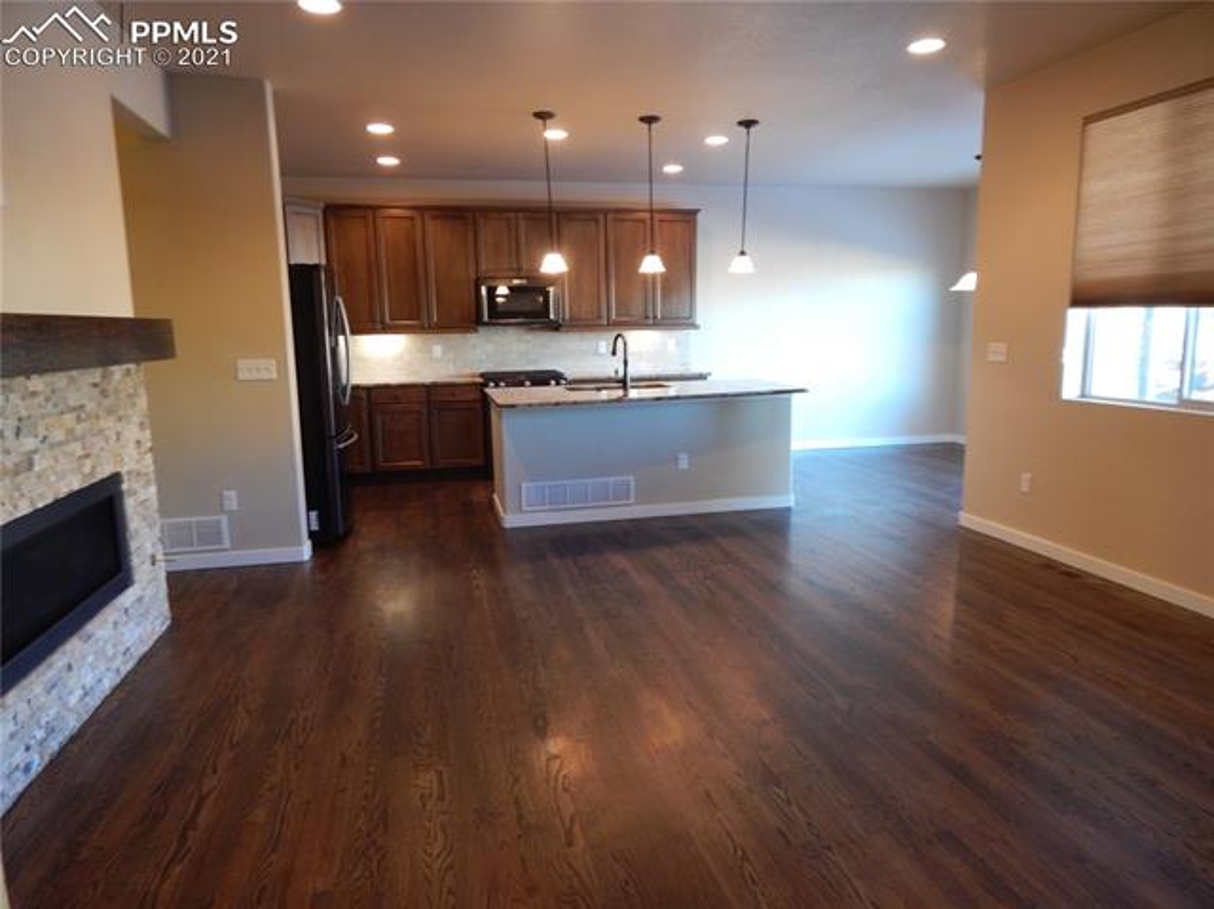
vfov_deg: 58.8
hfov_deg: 74.0
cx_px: 607
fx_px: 806
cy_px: 454
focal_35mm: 23
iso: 200
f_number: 3
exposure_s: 1/15
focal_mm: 4
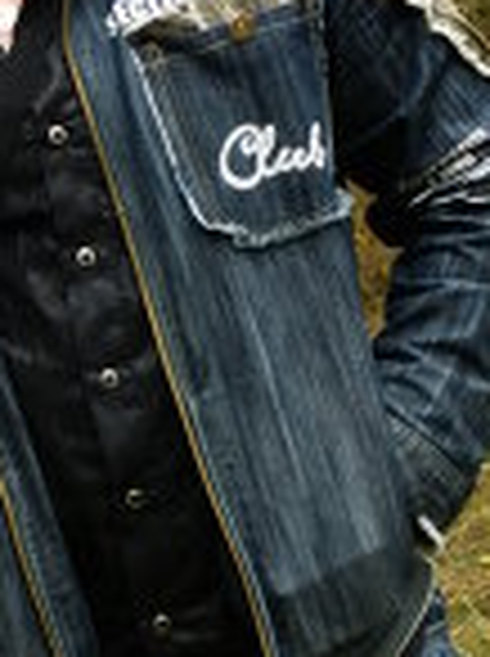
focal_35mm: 232
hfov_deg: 6.4
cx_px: 70
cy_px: 180
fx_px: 4392
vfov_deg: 8.5
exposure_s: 1/60
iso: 200
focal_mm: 17.4
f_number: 5.2
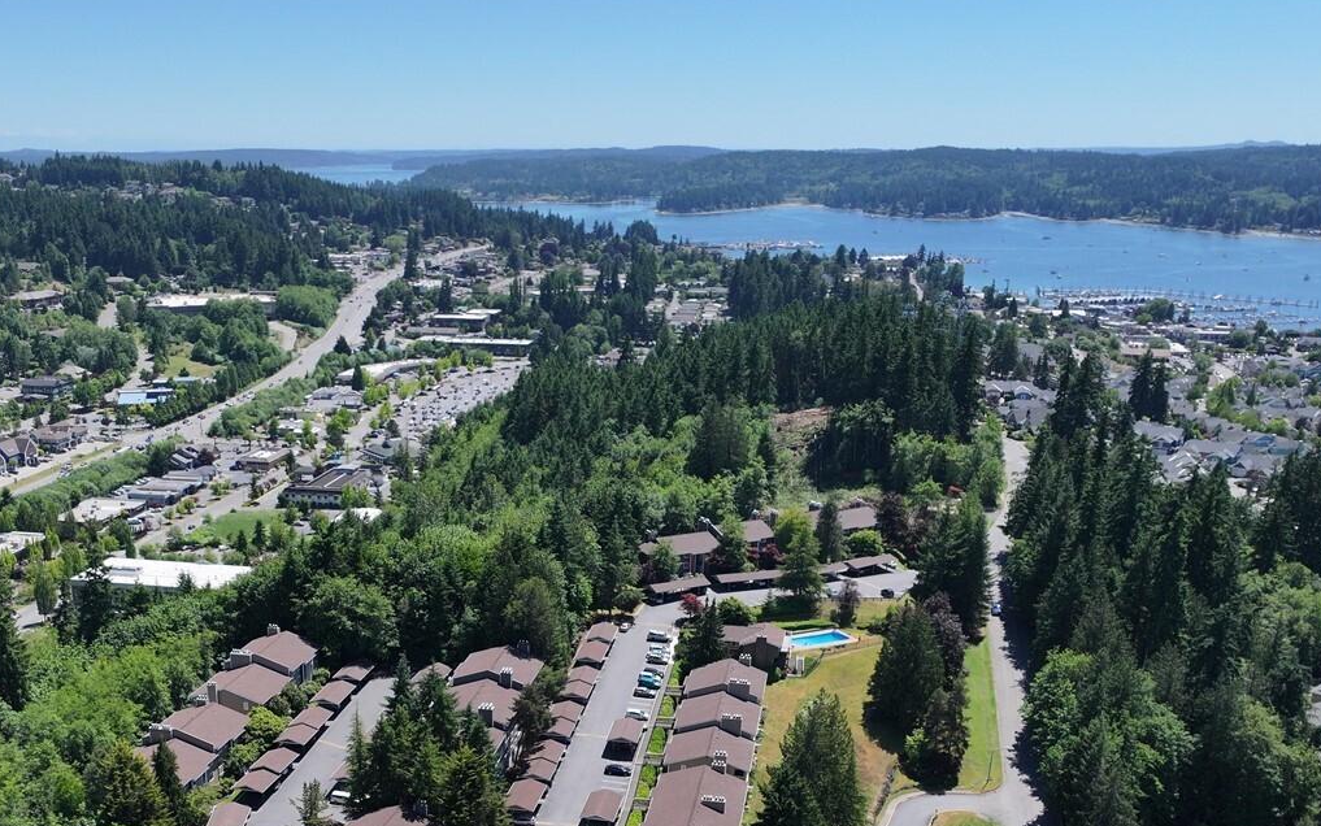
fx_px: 1440
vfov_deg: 30.6
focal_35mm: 40
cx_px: 487
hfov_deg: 48.8
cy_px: 740
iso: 150
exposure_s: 1/2000
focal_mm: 12.29
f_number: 2.8
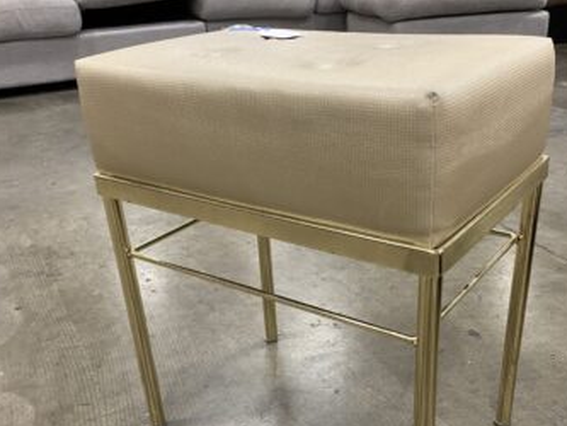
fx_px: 639
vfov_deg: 36.4
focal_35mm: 39
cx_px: 308
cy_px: 289
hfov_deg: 47.8
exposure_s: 1/60
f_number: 1.8
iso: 250
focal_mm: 4.25
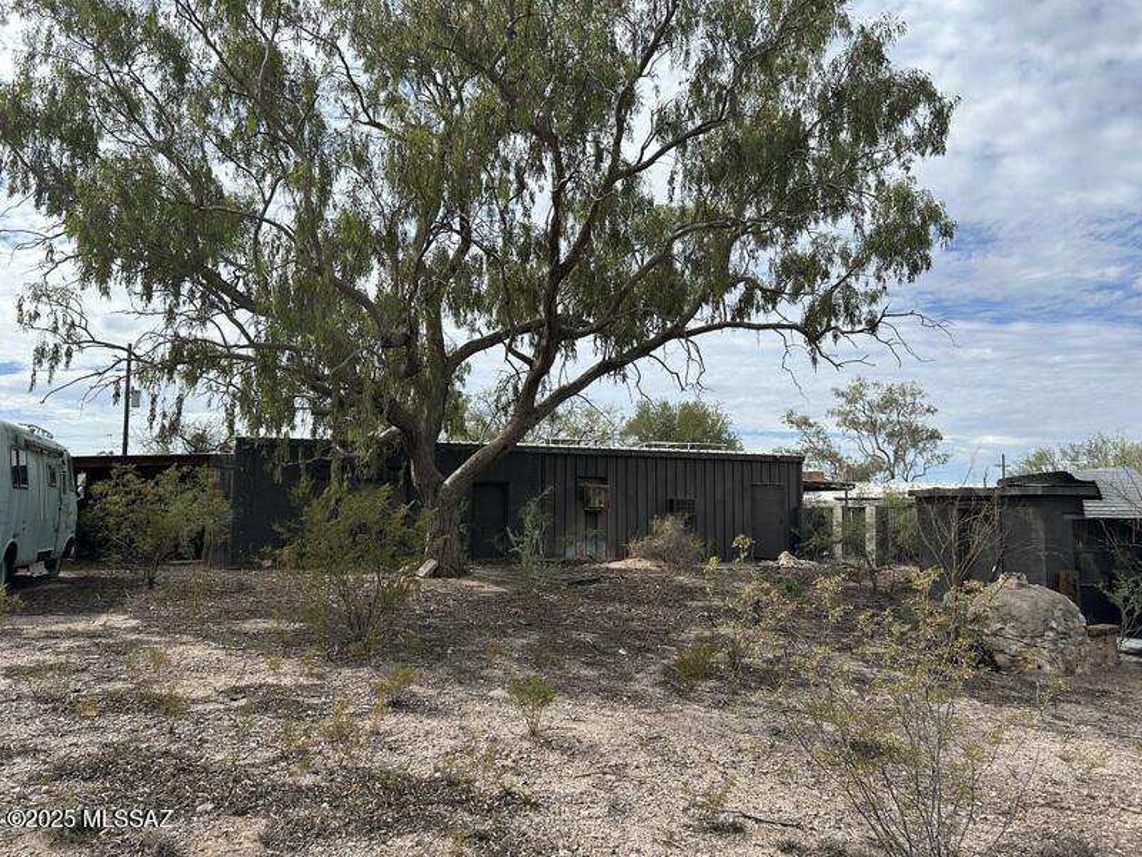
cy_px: 428
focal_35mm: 26
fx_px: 858
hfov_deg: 67.3
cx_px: 571
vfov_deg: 53.1
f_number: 1.5
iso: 50
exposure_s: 1/5076
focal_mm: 5.7
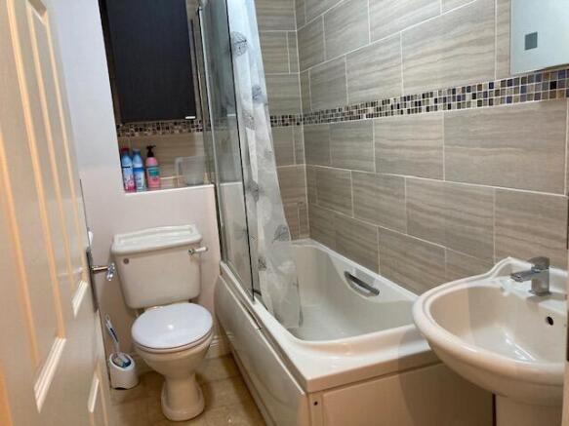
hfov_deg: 63.5
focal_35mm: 28
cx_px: 284
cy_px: 213
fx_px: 460
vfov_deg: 49.7
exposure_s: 1/50
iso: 125
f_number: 1.8
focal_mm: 3.99
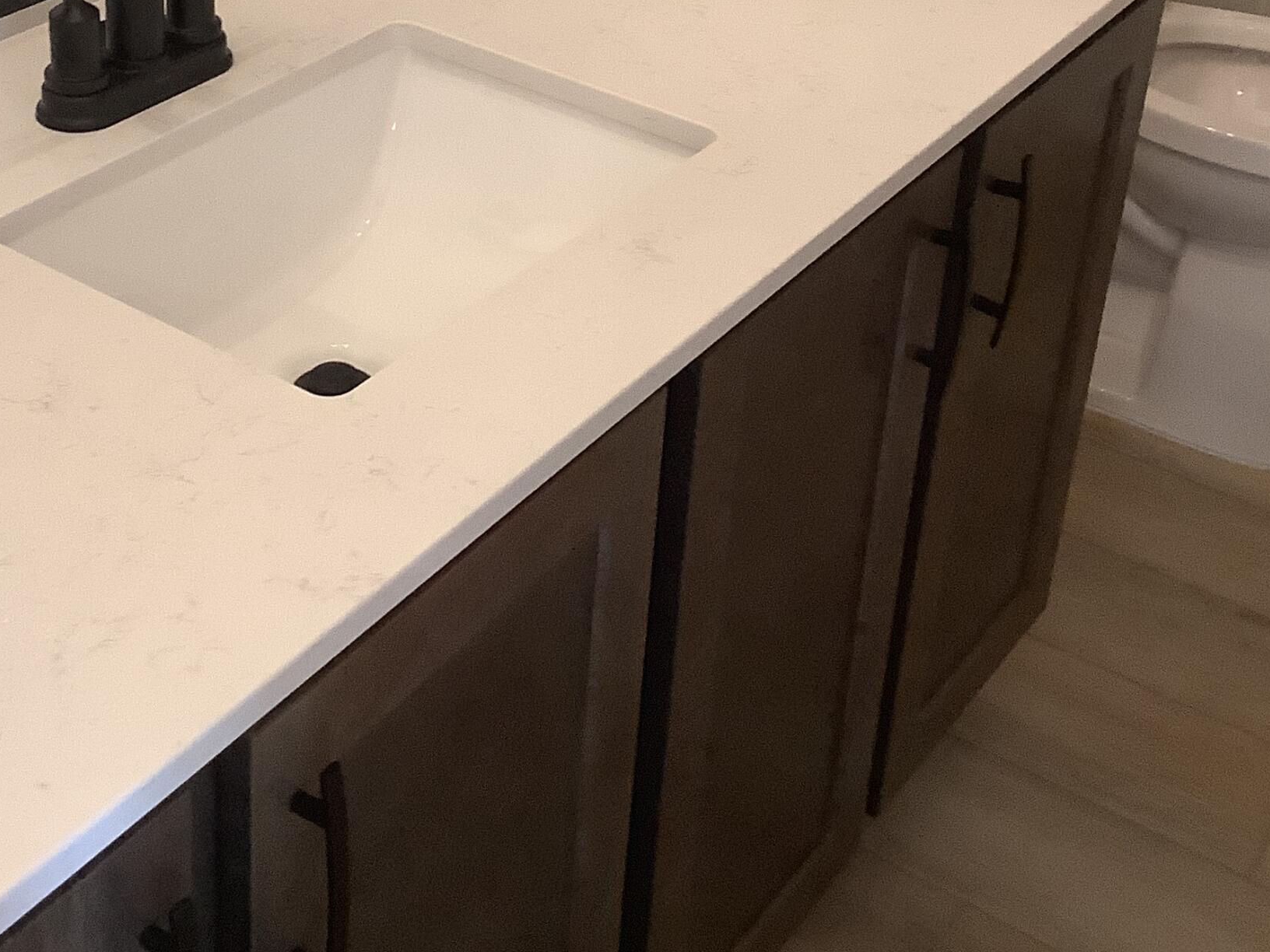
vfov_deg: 24.9
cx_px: 441
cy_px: 85
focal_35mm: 57
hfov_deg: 33.5
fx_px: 2091
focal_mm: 3.3
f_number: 2.4
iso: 320
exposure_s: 1/60
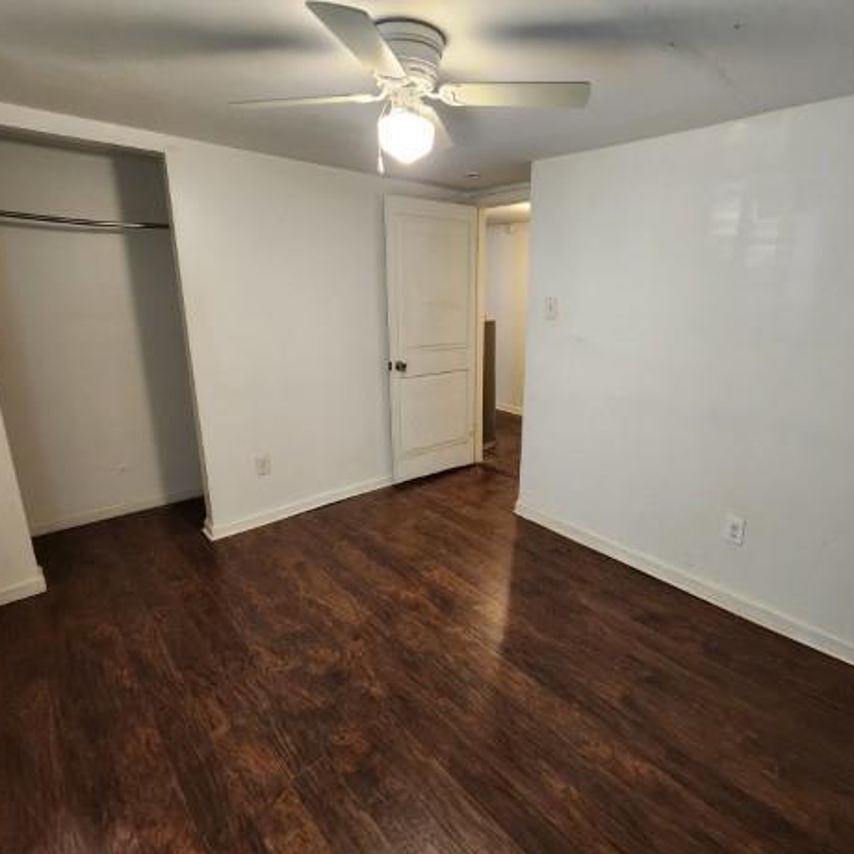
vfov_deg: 87.4
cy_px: 416
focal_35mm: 16
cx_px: 481
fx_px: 447
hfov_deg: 87.0
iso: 400
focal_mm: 2.2
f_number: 2.2
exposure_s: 1/40
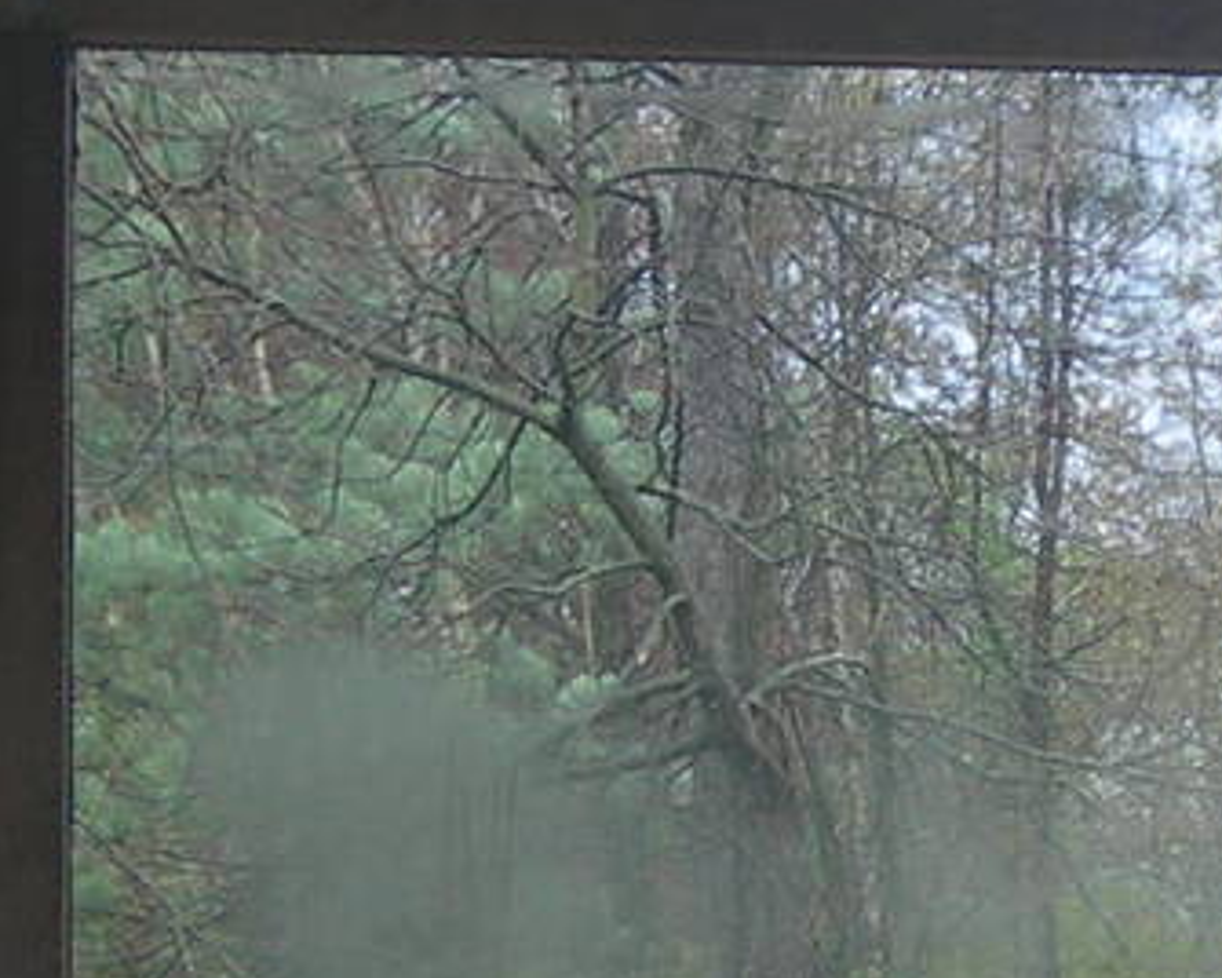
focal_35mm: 177
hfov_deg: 10.8
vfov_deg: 8.7
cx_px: 1218
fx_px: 6401
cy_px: 708
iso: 50
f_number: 2.8
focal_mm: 7.8
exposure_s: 1/36
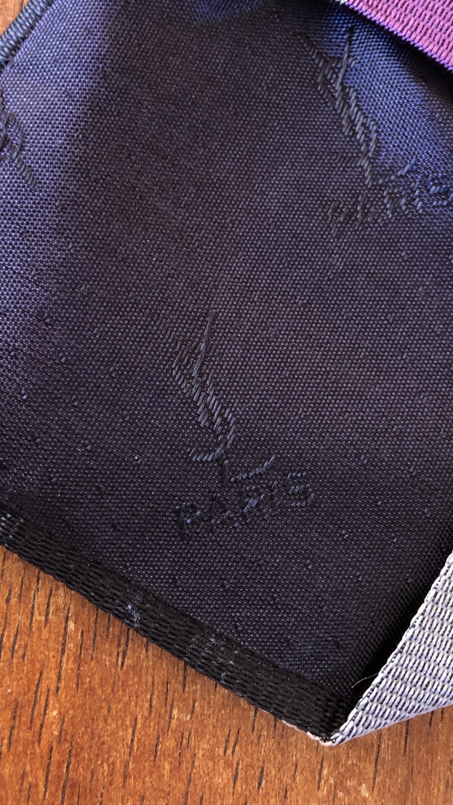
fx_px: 982
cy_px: 229
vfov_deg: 43.5
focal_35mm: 46
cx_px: 195
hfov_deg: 25.9
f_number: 1.8
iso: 40
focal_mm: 4
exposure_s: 1/24
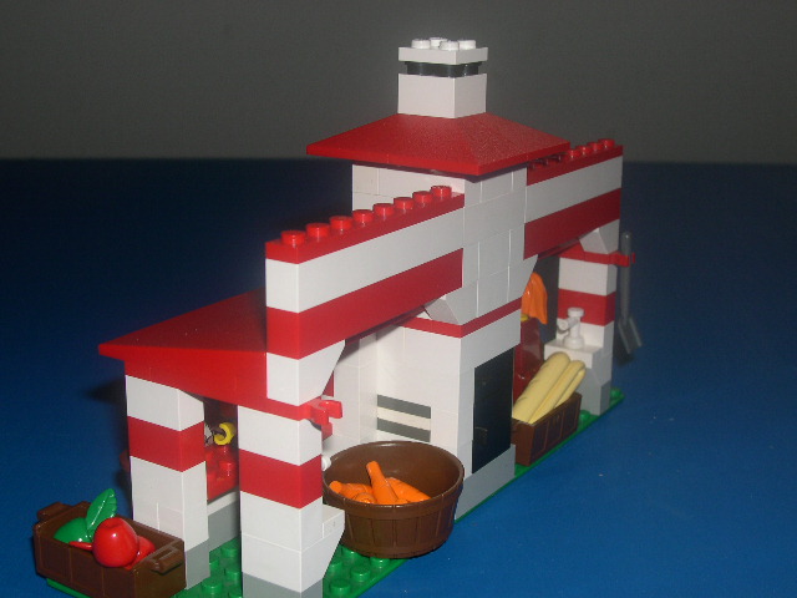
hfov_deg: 36.8
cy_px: 299
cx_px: 398
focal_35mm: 52
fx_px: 1197
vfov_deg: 28.0
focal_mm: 11.1
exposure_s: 1/60
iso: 100
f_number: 8.8
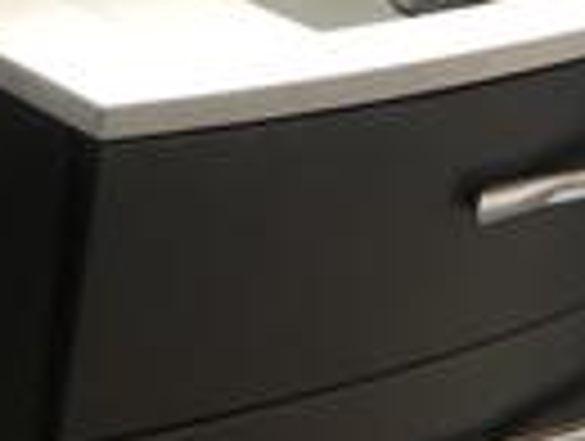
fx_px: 2184
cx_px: 752
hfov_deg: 14.6
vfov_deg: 10.6
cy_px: -441
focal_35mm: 129
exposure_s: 1/33
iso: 32
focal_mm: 3.99
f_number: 1.8
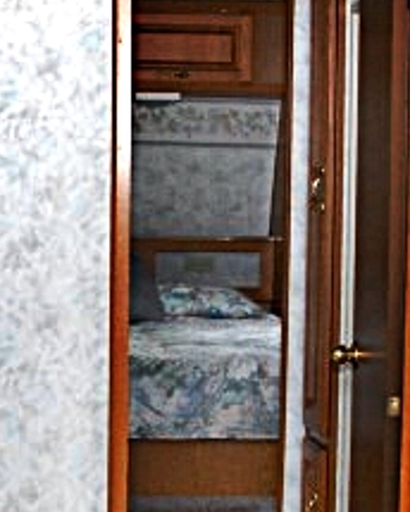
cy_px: 386
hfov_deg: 12.0
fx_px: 1926
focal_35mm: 127
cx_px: 5
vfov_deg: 15.1
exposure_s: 1/60
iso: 1000
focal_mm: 18
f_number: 10
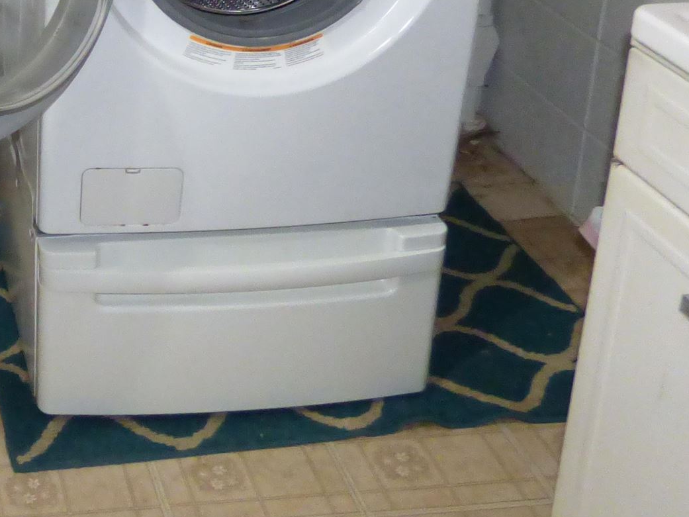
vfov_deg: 22.6
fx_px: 1174
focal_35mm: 59
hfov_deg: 28.9
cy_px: -120
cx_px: -111
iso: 640
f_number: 2.8
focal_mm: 3.58
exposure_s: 1/60
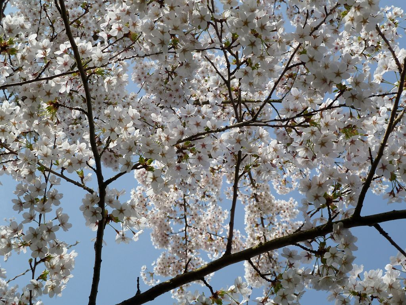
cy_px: 152
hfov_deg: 29.0
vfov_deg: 21.9
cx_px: 203
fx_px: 786
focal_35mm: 67
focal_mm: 11
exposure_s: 1/400
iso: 80
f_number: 4.1
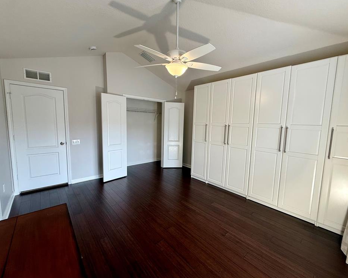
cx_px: 179
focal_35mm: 15
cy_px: 140
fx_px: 154
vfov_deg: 84.0
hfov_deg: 96.8
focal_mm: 2.22
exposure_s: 1/120
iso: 160
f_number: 2.2
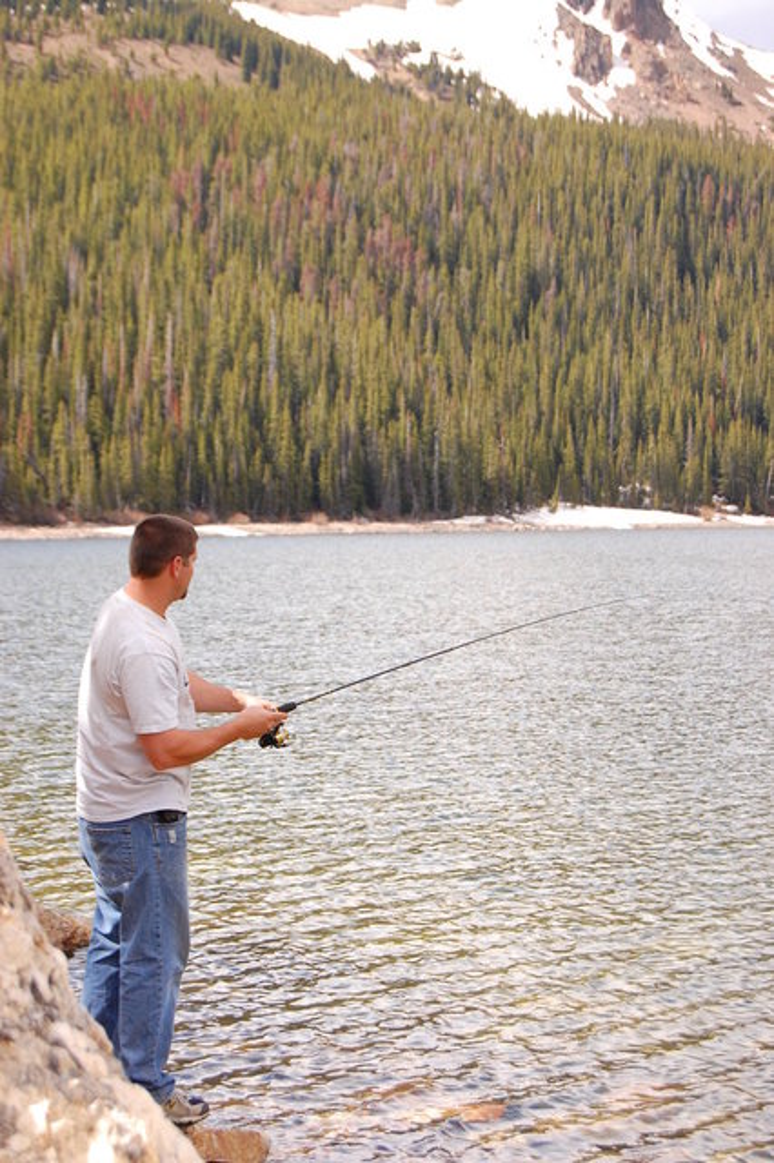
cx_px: 387
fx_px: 2518
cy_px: 582
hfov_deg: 17.5
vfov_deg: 26.0
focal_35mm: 78
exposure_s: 1/500
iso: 400
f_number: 9
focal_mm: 52
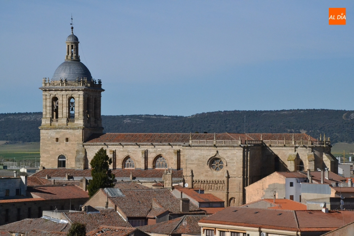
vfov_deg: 10.2
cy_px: 118
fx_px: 1327
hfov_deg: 15.2
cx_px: 177
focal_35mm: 135
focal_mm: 90
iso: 3200
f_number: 16
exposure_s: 1/4000
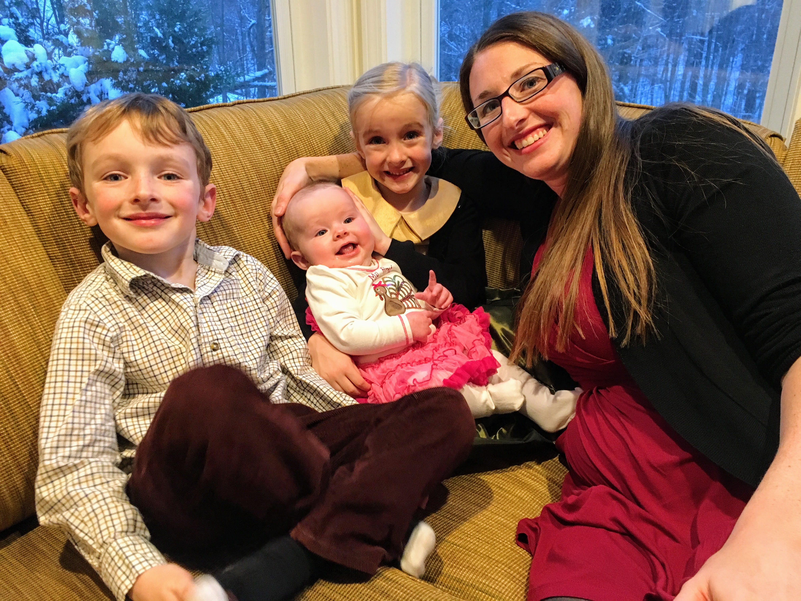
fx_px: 671
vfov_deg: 48.2
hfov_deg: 61.7
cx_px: 400
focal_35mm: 29
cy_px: 300
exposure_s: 1/20
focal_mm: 4.15
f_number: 2.2
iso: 200
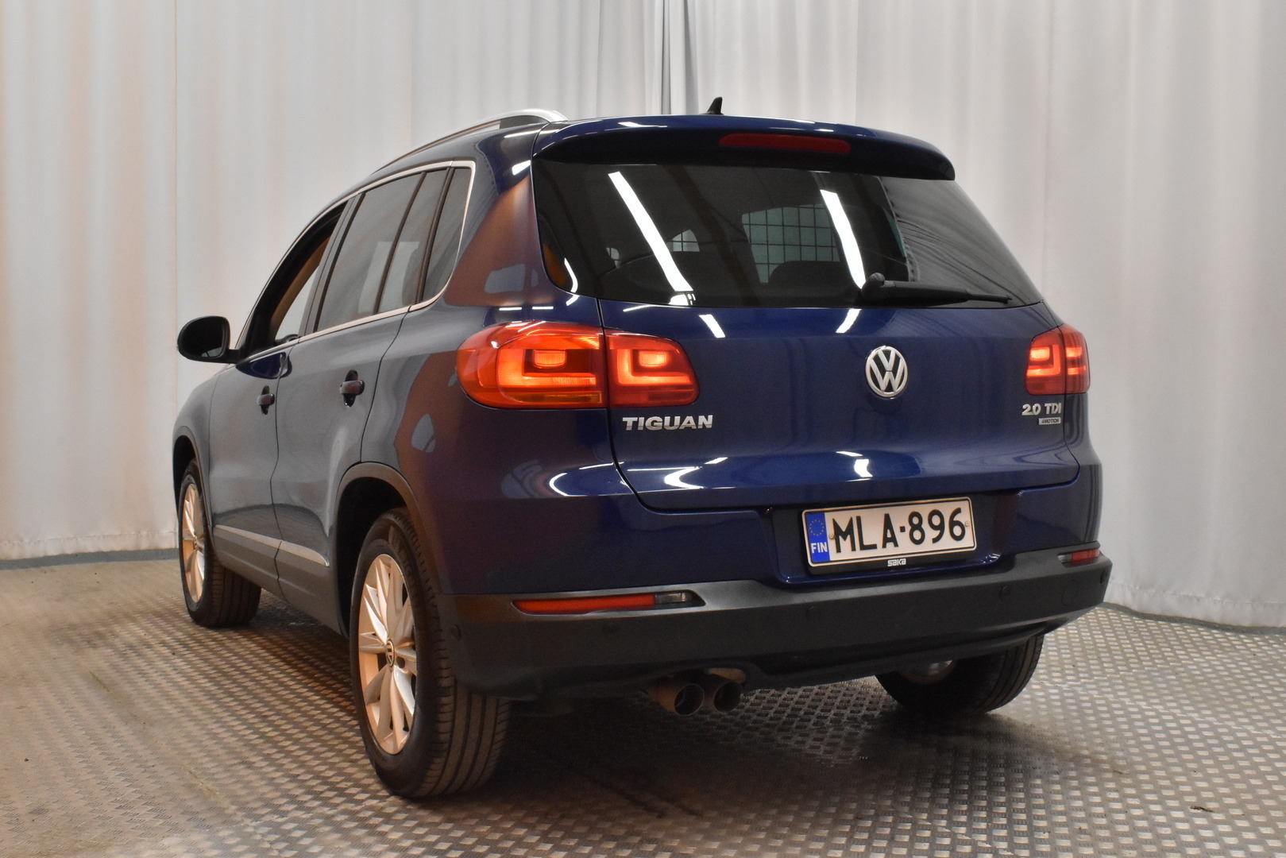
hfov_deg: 47.9
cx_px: 643
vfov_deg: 33.0
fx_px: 1447
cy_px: 429
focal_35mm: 40
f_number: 22
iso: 2800
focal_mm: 27
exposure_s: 1/40
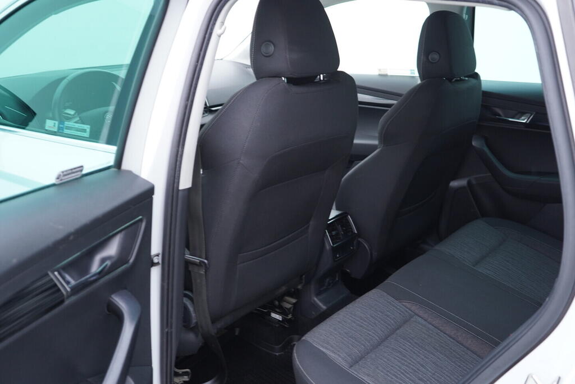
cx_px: 288
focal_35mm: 36
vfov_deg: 36.9
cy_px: 192
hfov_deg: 53.1
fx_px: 575
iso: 250
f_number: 2.8
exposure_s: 1/40
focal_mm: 24
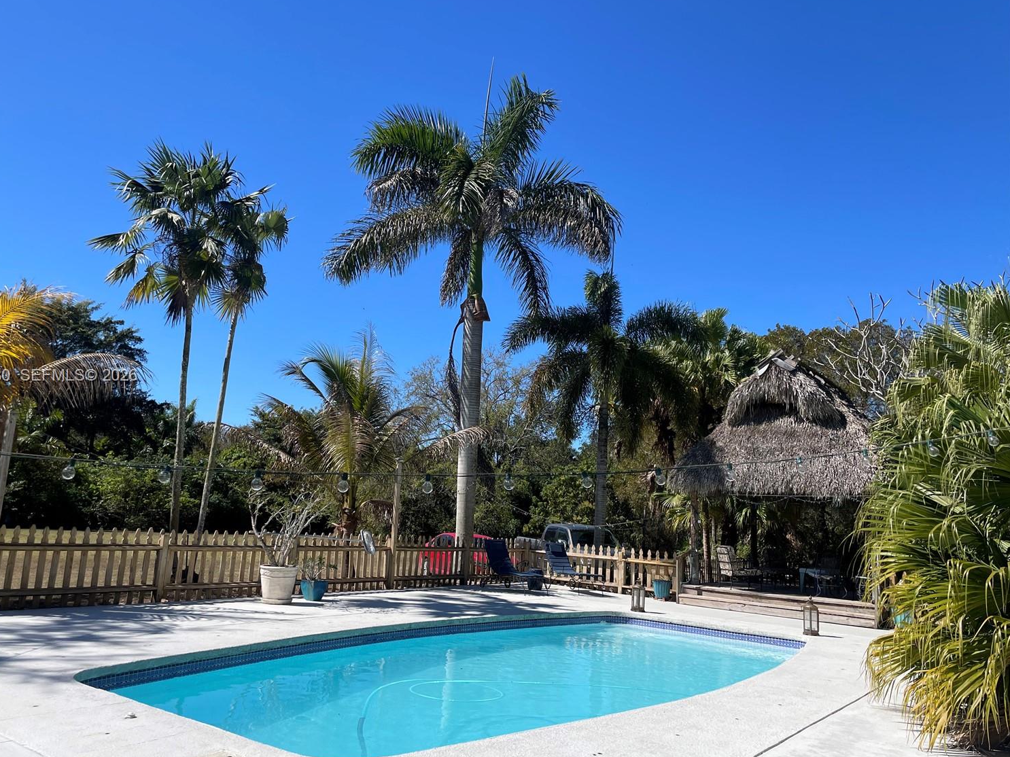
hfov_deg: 63.4
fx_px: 817
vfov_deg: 49.7
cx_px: 470
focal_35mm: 28
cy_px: 376
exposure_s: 1/5051
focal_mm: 4.2
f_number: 1.6
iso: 50
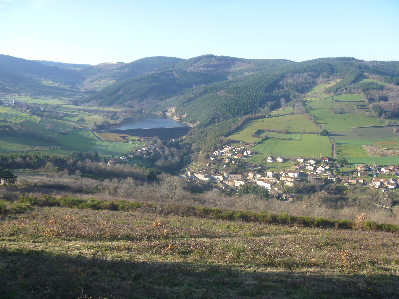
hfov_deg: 52.6
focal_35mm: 35
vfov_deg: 40.7
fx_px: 403
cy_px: 150
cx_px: 200
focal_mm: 6.3
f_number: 3.5
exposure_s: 1/200
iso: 80
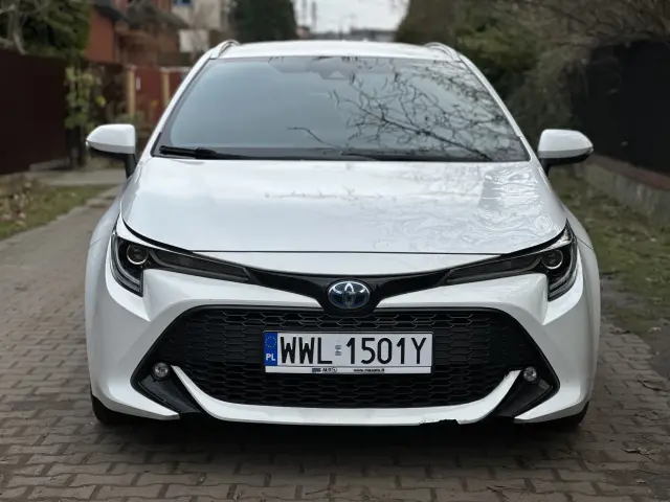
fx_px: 1490
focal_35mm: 77
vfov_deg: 19.1
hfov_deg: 25.3
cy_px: 251
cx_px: 335
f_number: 2.8
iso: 40
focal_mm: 9
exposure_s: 1/121
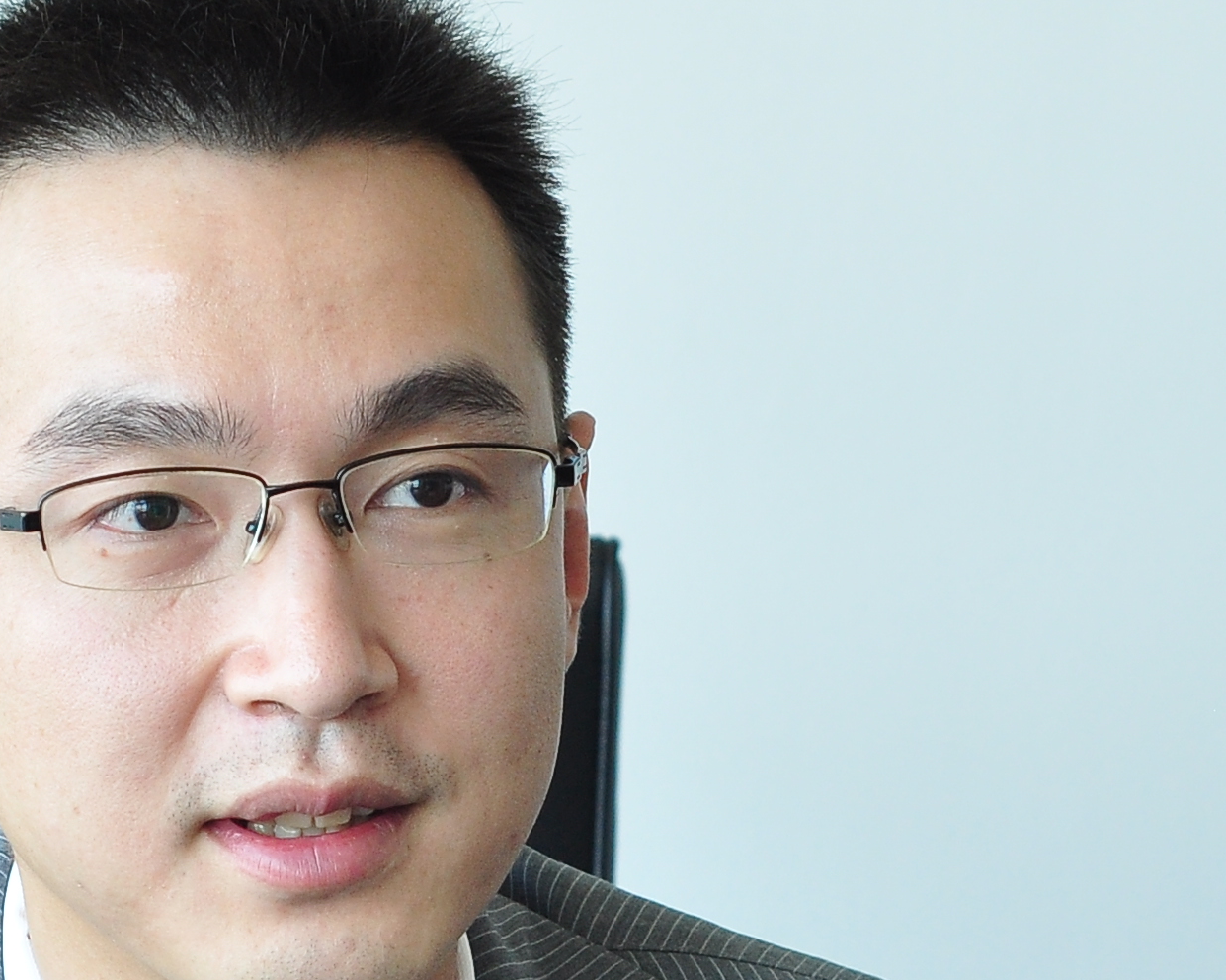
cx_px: 278
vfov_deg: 6.3
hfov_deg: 7.9
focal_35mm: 243
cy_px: 1215
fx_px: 8814
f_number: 4.5
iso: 400
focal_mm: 50
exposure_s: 1/60
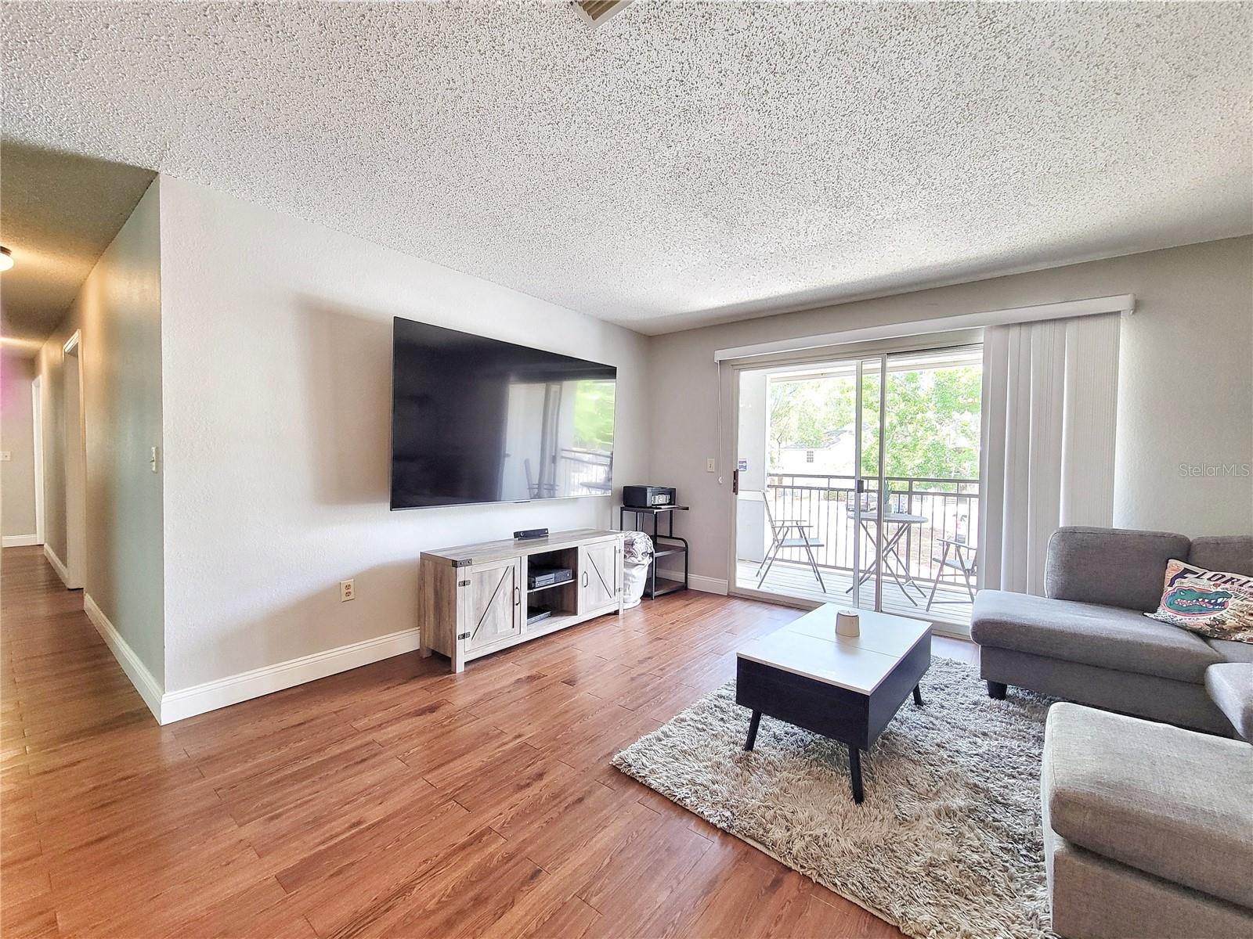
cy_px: 470
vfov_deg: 89.9
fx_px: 471
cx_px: 626
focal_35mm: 13
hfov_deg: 106.2
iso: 250
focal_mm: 2.2
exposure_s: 1/50
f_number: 2.2
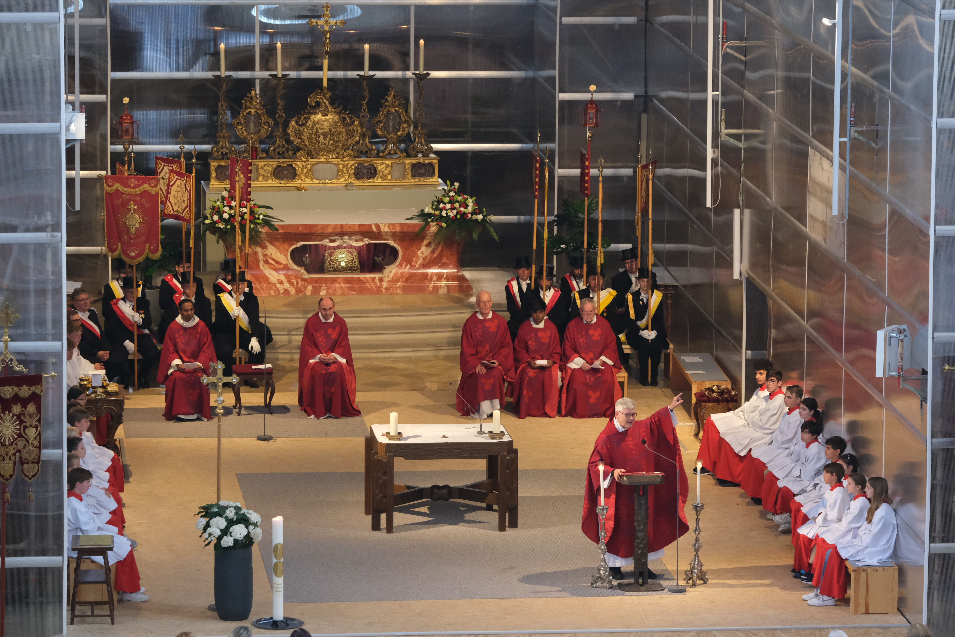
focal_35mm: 174
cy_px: 318
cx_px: 478
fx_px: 4615
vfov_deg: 7.9
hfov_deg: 11.8
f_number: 5.6
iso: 4000
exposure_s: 1/140
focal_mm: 115.9
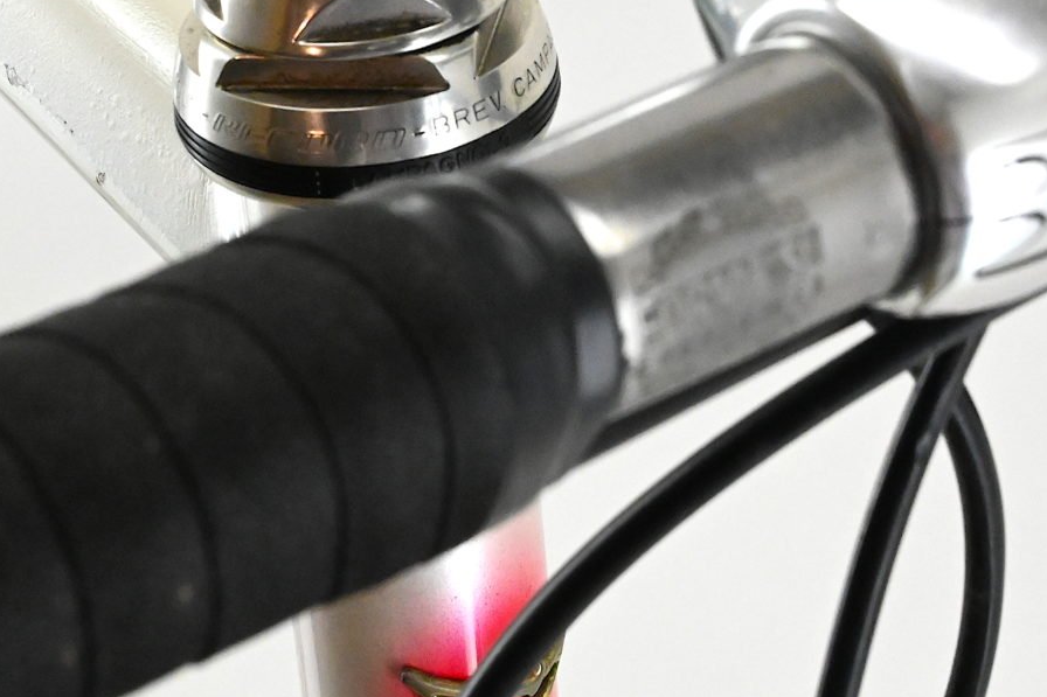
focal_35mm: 150
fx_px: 4361
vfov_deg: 9.1
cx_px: 535
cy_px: 27
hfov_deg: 13.7
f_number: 16
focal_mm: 70
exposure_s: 1/400
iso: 11400
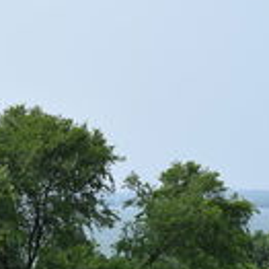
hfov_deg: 8.6
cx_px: -99
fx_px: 1750
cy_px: 235
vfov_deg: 8.8
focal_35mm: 199
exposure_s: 1/400
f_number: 10
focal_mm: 40
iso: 200
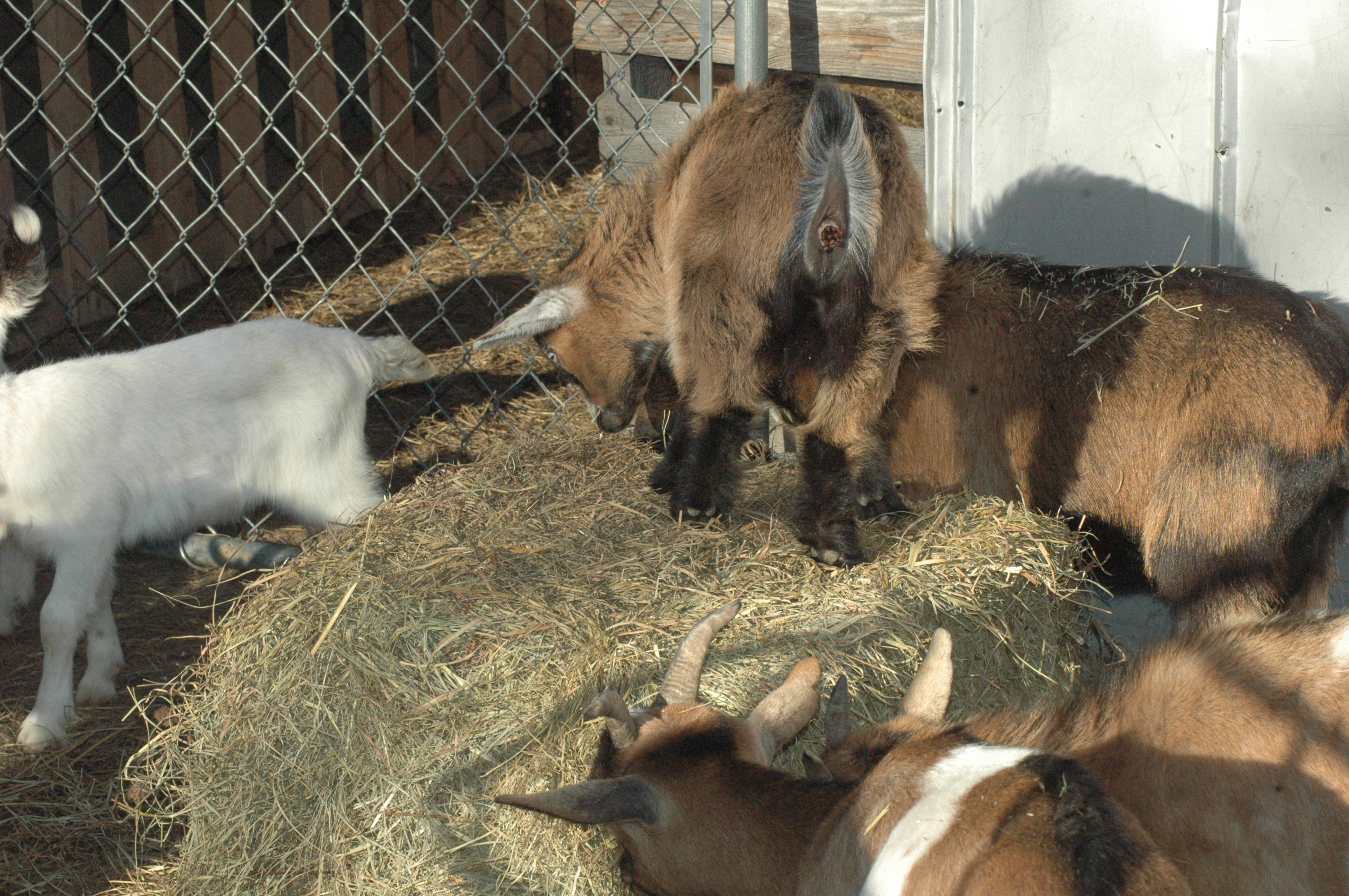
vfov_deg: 13.0
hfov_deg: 19.5
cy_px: 448
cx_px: 674
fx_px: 3931
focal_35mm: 105
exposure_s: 1/500
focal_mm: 70
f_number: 13
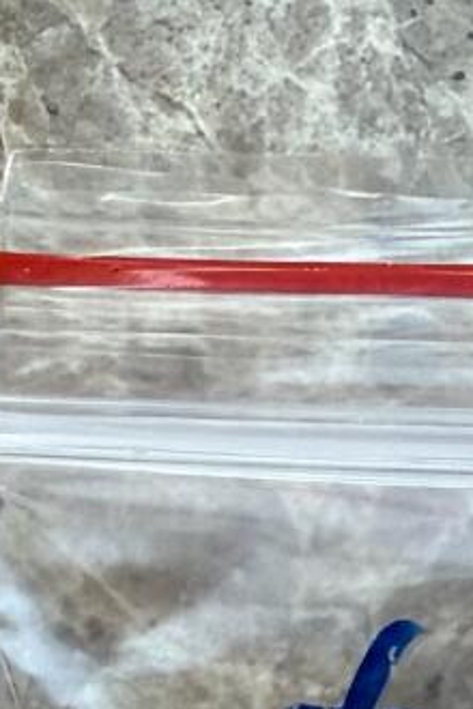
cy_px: 1276
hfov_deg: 9.7
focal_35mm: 136
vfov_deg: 13.5
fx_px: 2680
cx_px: 744
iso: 125
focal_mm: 2.22
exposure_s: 1/99
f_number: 2.2
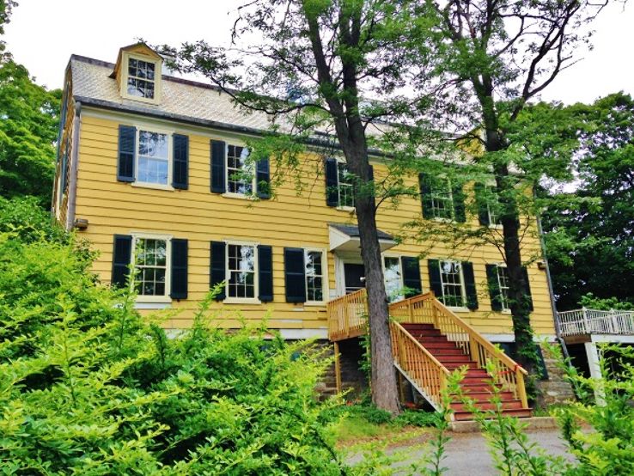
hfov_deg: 55.3
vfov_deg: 43.0
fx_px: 605
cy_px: 238
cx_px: 317
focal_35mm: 33
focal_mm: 4.12
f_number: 2.4
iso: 50
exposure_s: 1/347
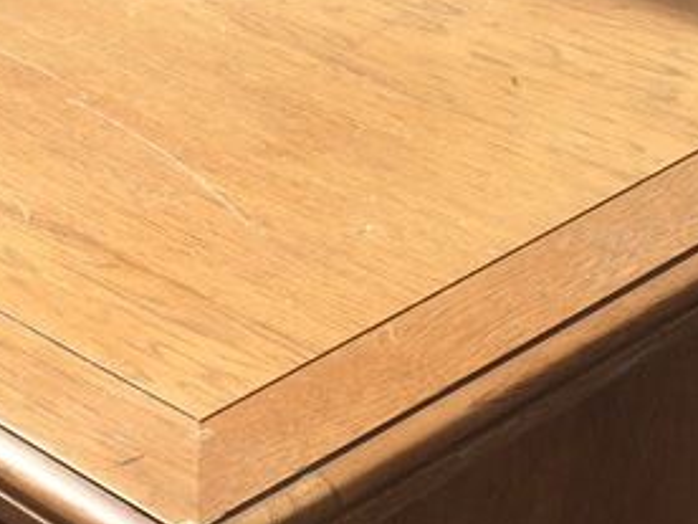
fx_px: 1976
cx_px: -13
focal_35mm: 98
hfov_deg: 19.4
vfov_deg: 14.6
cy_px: 624
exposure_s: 1/2283
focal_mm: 4.12
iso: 40
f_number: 2.2
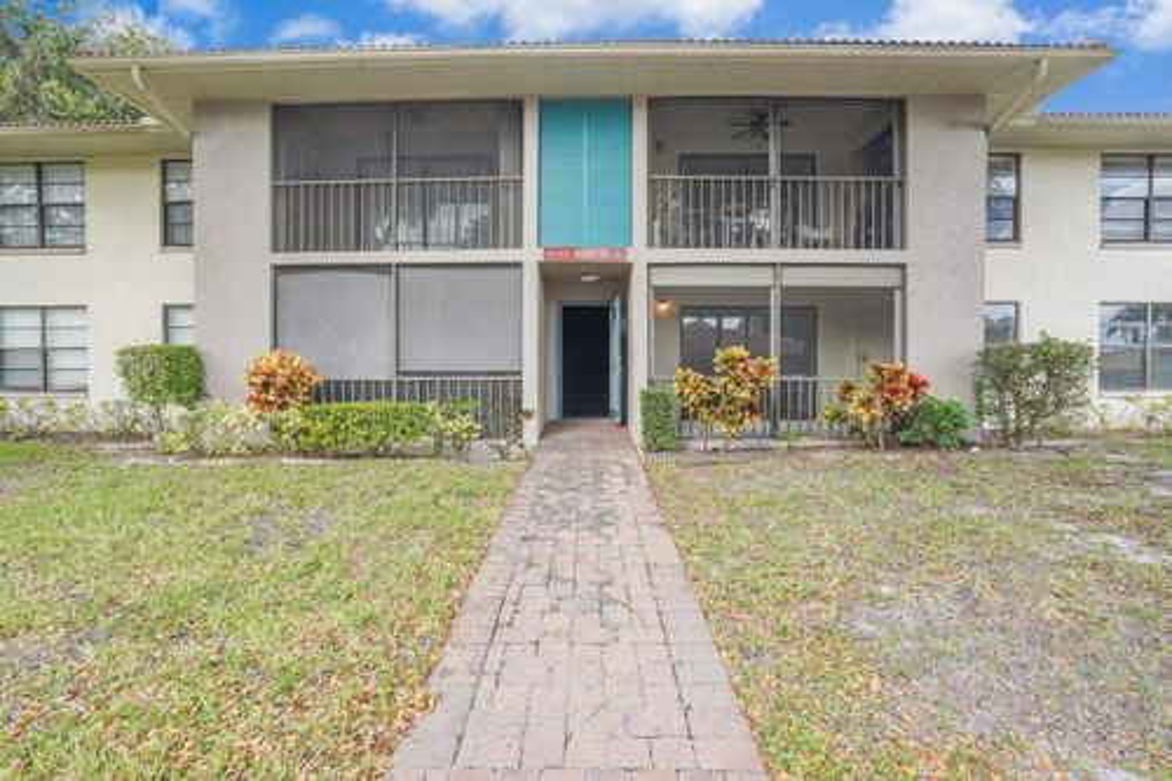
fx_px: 521
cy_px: 390
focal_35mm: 16
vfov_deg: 73.7
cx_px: 586
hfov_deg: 96.8
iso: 800
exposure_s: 1/250
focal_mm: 16
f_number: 8
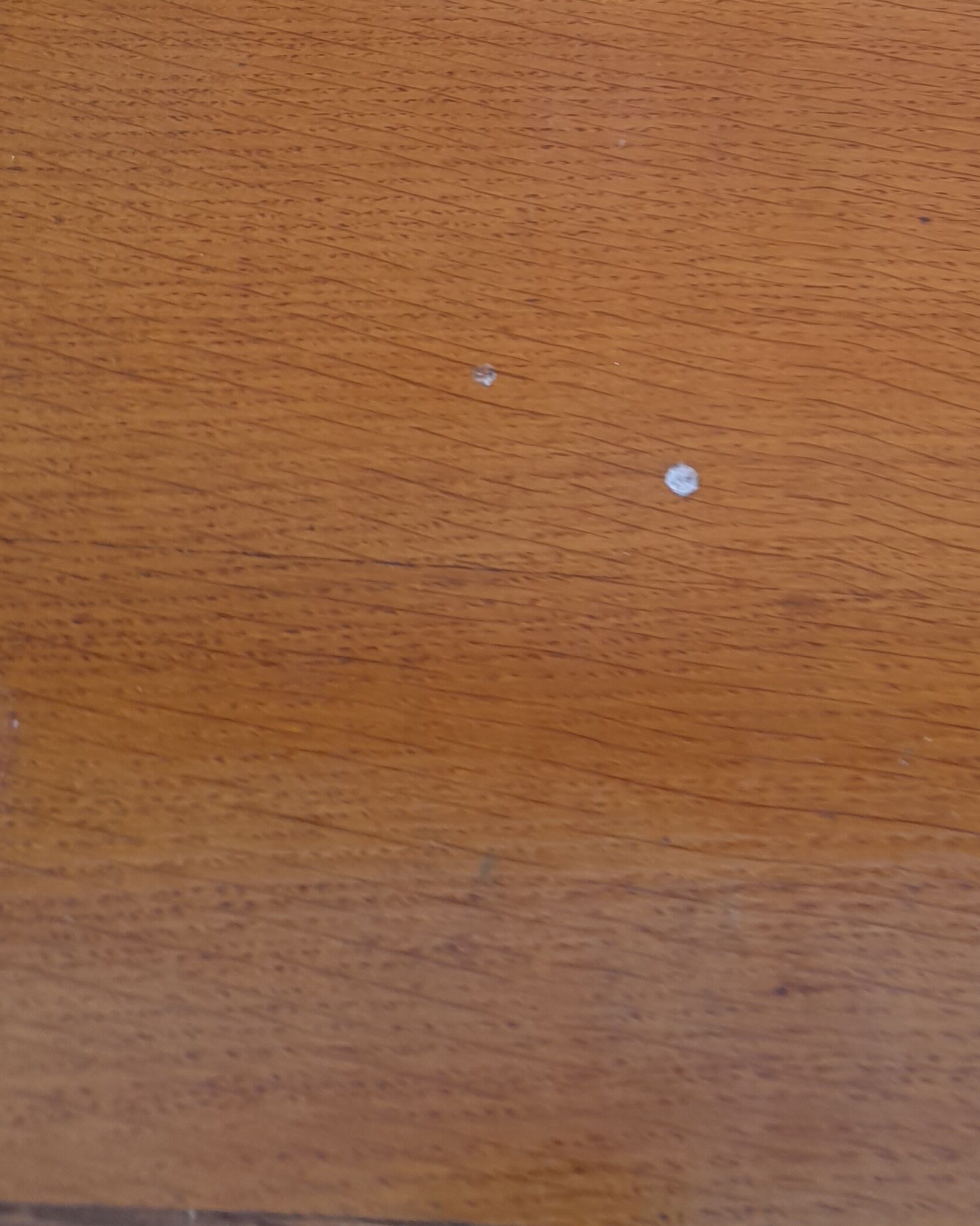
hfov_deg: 31.3
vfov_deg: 36.6
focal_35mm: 47
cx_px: 784
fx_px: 1704
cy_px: 80
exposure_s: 1/50
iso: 32
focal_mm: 4.6
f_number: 2
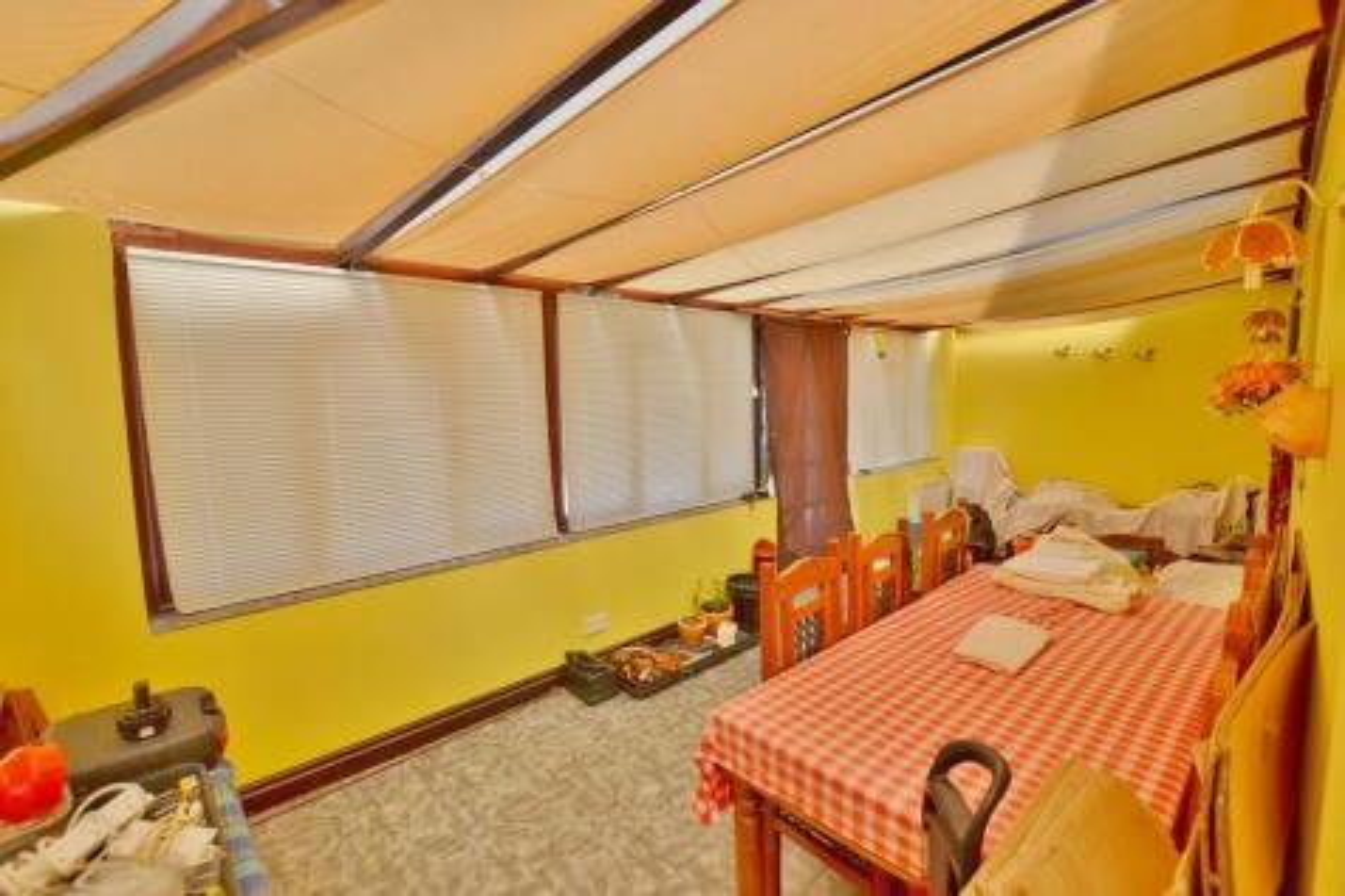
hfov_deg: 100.4
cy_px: 448
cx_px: 672
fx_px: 560
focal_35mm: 15
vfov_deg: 77.3
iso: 140
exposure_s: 1/125
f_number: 5.6
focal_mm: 10
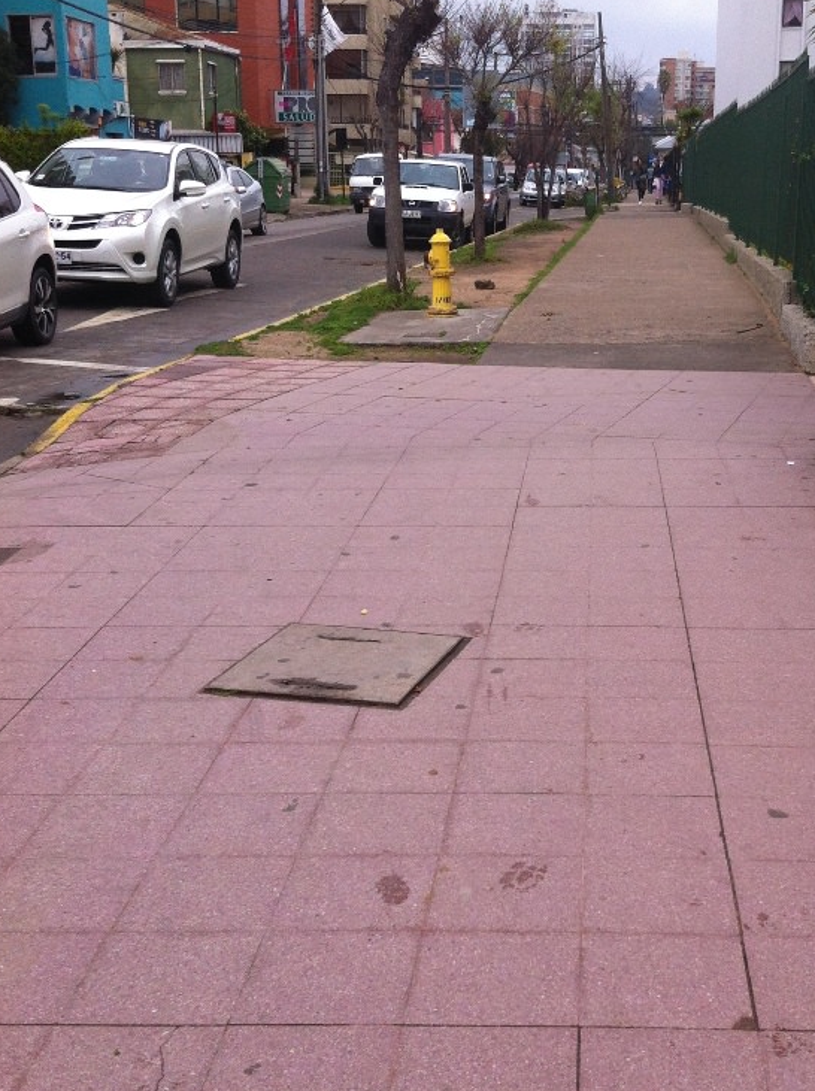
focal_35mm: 49
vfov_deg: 38.9
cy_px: 604
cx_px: 550
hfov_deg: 29.4
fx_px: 1542
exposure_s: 1/402
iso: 80
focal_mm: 3.85
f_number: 2.8
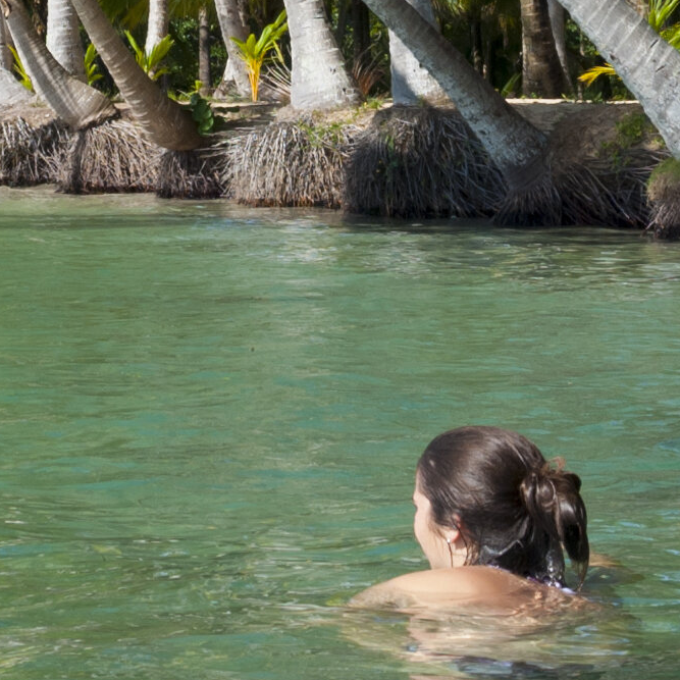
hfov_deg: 10.2
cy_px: -308
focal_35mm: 170
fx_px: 3789
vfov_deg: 10.0
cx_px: 241
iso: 100
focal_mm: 23
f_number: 7.1
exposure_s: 1/200
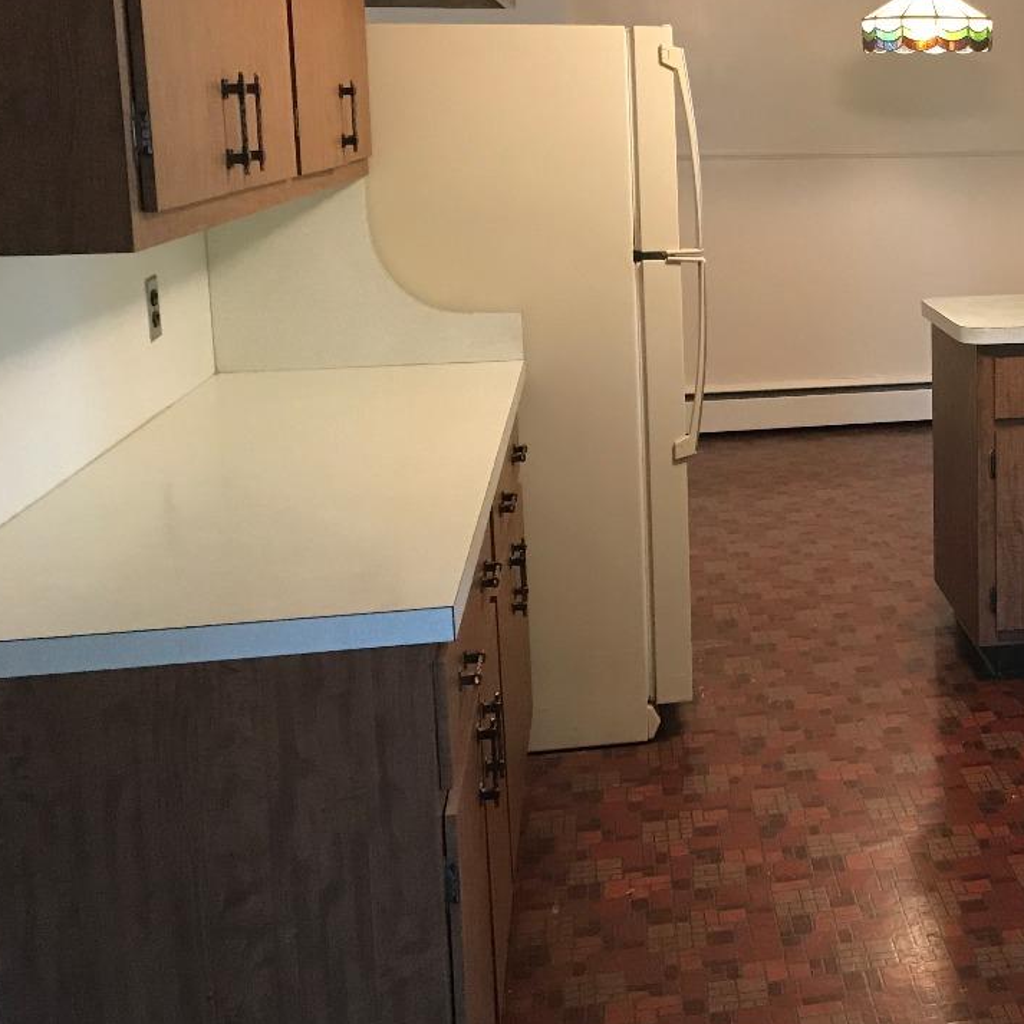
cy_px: 368
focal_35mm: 50
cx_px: 1014
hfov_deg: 31.6
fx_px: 1673
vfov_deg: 33.8
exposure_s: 1/15
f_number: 1.8
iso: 64
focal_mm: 3.99
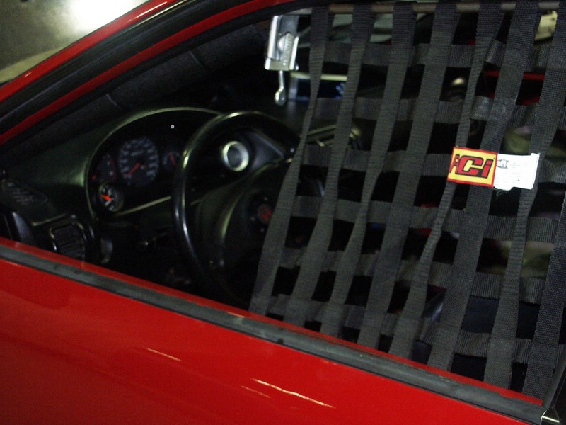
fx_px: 1324
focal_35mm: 81
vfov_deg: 18.2
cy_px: 212
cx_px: 283
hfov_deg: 24.1
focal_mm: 20.02
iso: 200
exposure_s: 1/60
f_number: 3.5
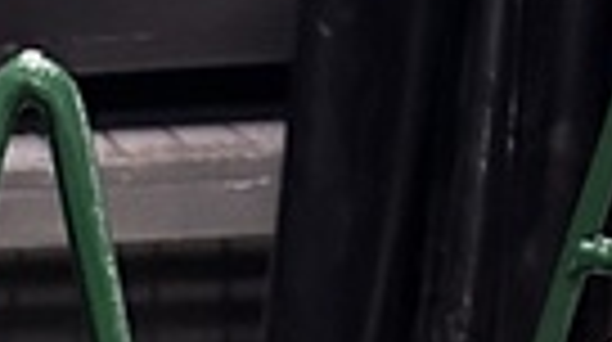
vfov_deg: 4.2
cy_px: 2232
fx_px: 3467
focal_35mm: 214
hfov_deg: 9.6
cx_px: -495
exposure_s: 1/60
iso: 250
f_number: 1.5
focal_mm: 5.7
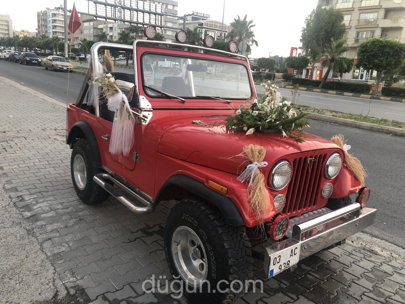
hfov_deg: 63.4
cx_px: 202
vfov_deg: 49.7
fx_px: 328
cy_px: 152
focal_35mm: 28
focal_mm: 3.99
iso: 32
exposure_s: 1/30
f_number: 1.8
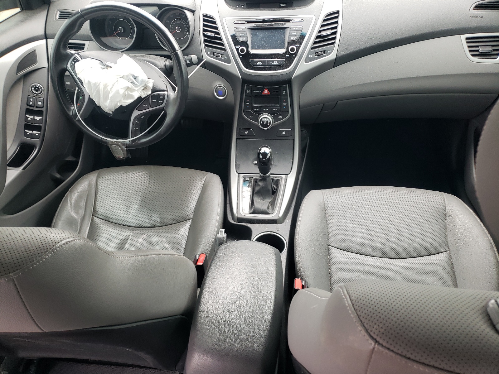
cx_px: 250
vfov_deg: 53.1
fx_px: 375
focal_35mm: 26
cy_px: 187
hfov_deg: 67.3
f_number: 1.5
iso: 69
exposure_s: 1/60.2
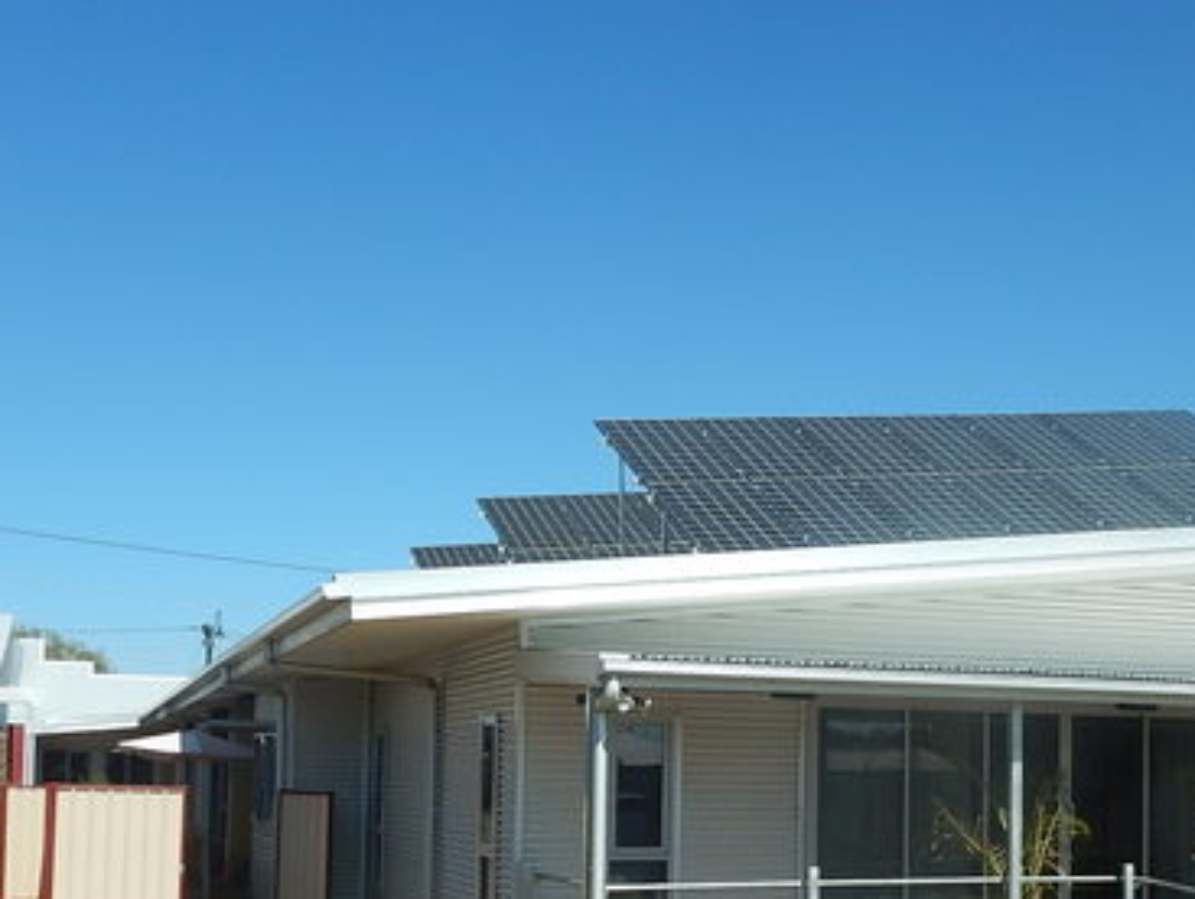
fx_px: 1693
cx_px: 876
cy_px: 708
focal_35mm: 49
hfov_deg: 38.0
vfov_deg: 29.1
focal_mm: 4.3
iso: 125
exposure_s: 1/1250
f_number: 4.1
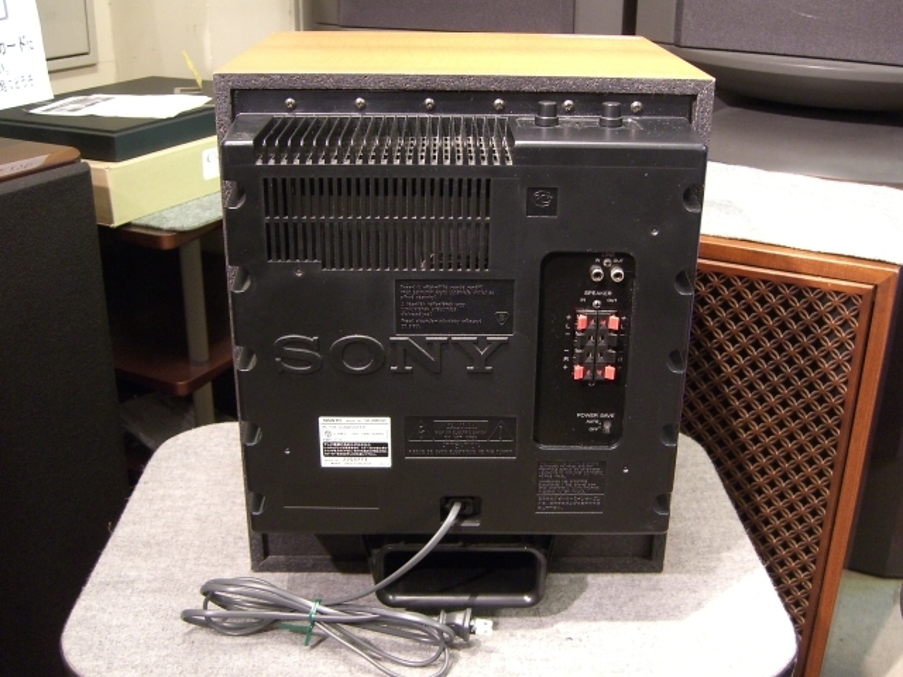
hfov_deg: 49.0
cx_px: 452
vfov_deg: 37.7
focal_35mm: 38
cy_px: 338
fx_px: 991
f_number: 2.8
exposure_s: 1/13
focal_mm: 7.9
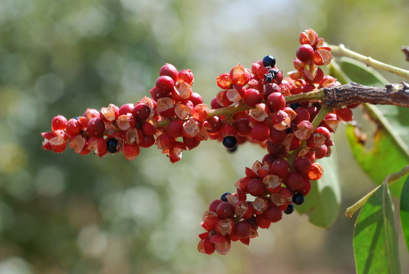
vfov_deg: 15.2
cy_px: 137
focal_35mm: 90
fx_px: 1024
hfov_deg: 22.6
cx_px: 204
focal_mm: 60
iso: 160
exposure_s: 1/125
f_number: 8
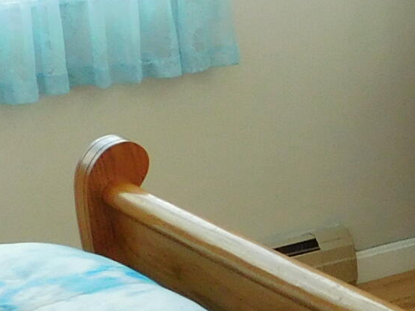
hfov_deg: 13.9
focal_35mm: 126
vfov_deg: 11.7
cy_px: 76
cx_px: 745
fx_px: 1511
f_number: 3
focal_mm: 4
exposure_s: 1/30
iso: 200
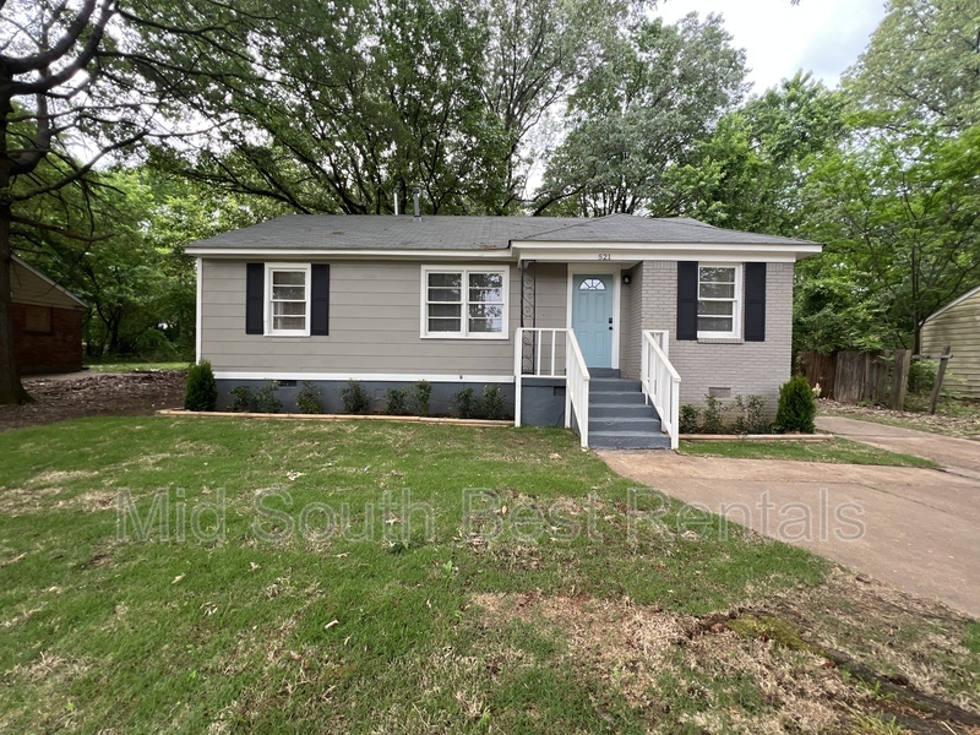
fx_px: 368
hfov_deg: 106.2
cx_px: 490
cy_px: 368
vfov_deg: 89.9
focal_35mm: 13
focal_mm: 1.57
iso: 50
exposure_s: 1/46
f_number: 1.8
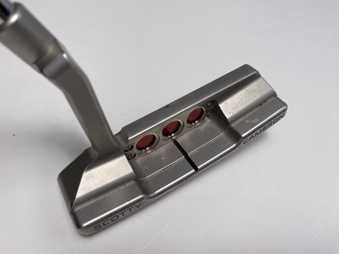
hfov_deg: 67.3
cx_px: 170
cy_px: 127
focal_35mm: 26
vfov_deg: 53.1
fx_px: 255
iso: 32
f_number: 1.8
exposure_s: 1/565
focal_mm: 4.25
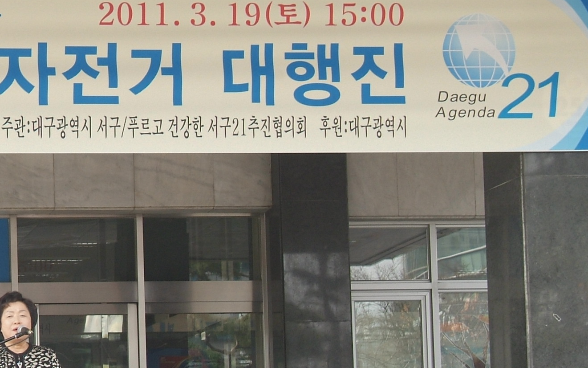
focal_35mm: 147
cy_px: 387
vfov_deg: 8.9
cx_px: -10
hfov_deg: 14.0
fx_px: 2356
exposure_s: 1/125
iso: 400
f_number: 5.6
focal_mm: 42
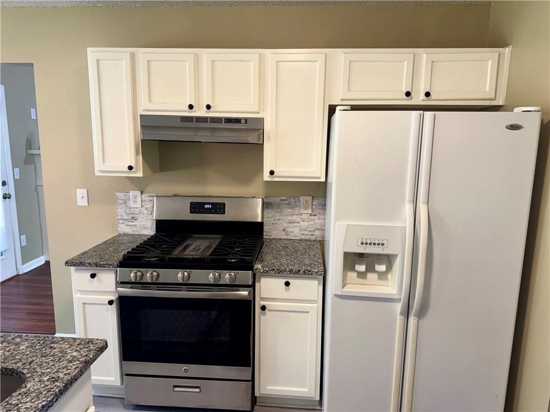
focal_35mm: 24
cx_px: 275
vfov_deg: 56.8
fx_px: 381
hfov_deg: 71.6
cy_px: 206
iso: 200
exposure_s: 1/120
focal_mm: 6.76
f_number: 1.78
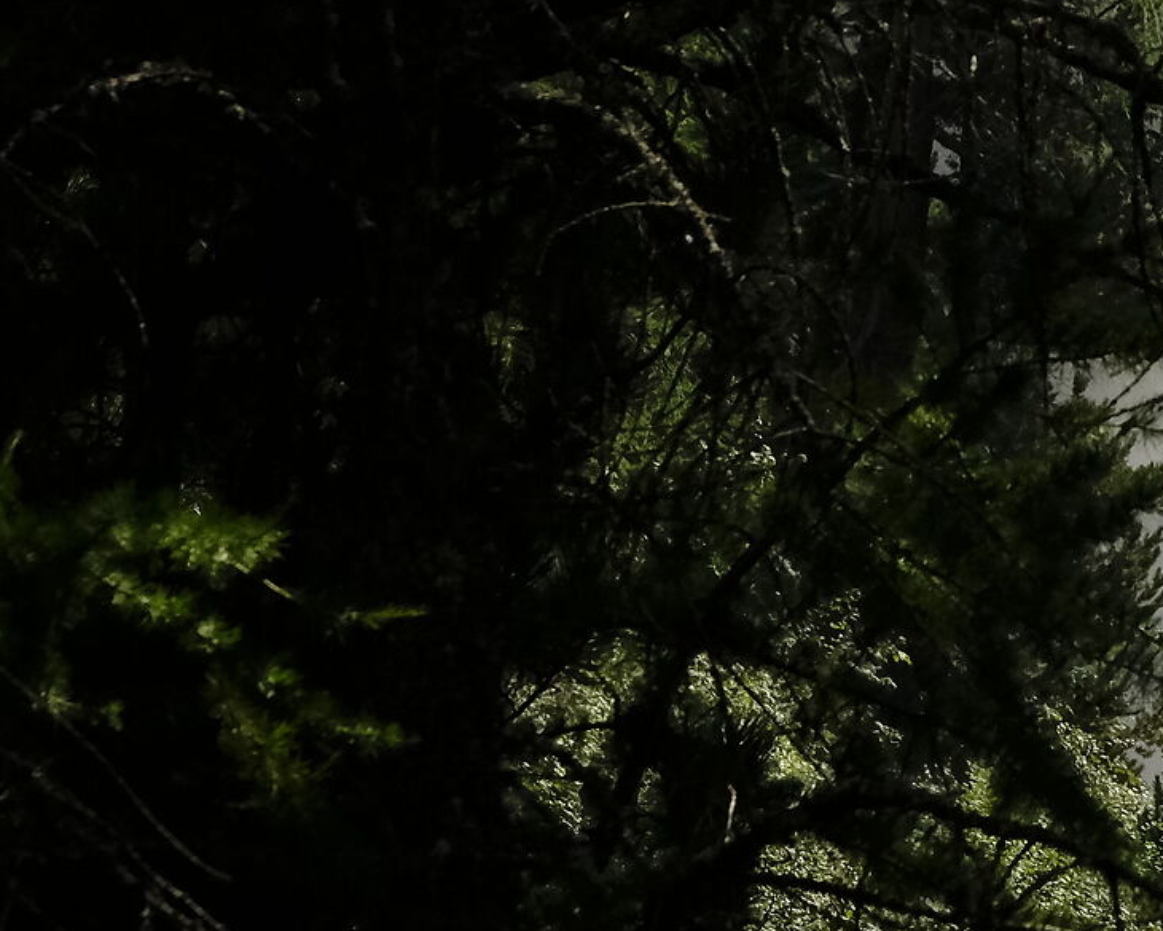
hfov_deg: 5.8
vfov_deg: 4.7
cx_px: 1859
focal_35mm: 330
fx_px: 11359
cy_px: 129
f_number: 8
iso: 2500
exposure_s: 1/4000
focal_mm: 71.5
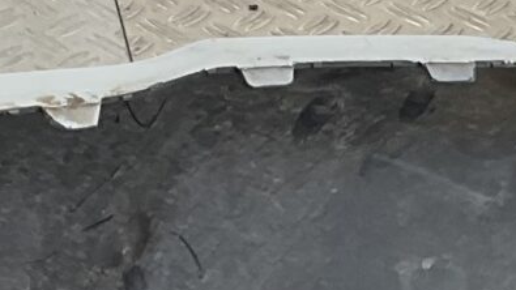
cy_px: 747
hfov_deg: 10.3
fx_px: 2804
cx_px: 637
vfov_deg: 5.7
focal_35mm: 205
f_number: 1.8
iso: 16
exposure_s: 1/123
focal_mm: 3
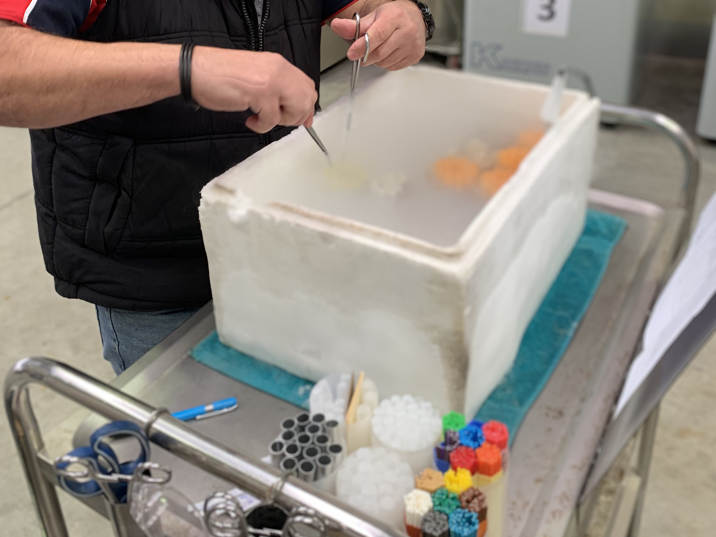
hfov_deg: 52.6
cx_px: 355
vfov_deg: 39.6
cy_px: 132
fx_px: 724
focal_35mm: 35
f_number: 1.8
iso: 125
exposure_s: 1/50
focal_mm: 4.25
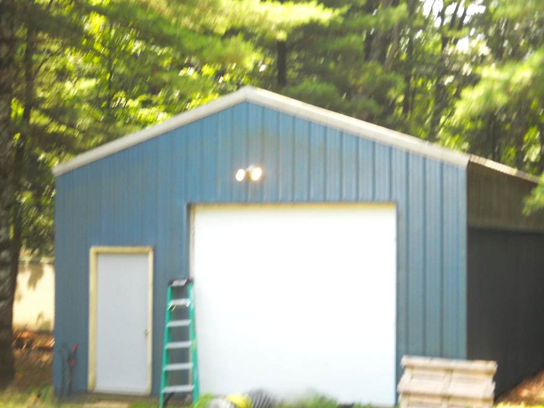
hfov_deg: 25.0
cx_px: 273
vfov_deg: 18.9
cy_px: 224
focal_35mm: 78
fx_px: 1226
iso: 80
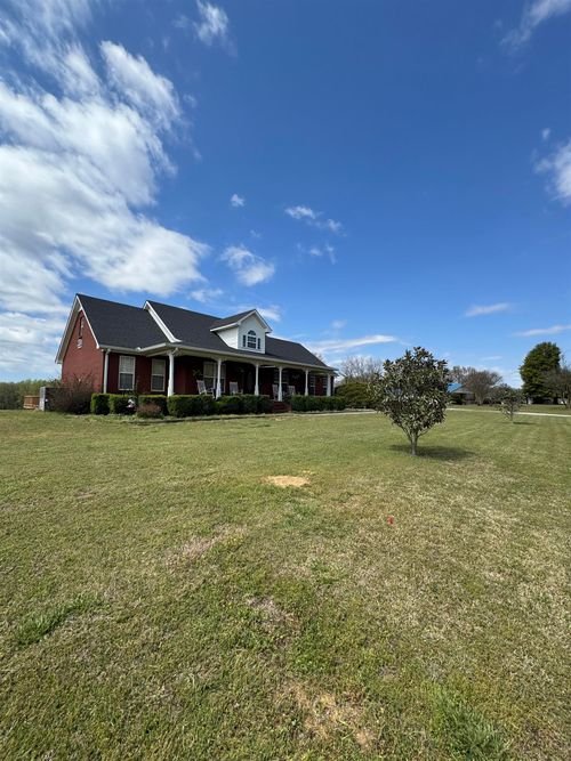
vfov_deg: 102.1
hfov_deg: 85.7
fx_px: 308
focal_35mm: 14
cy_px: 380
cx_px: 286
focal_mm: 2.22
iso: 40
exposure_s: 1/1567
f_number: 2.2
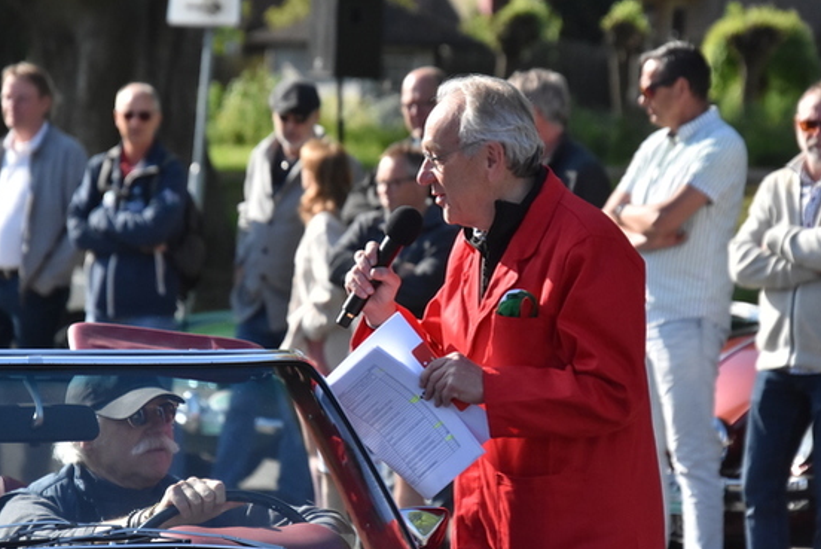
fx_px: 5764
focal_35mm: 253
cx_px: 439
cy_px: 295
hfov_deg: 8.1
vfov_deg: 5.5
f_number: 5.6
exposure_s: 1/8000
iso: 2000
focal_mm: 155
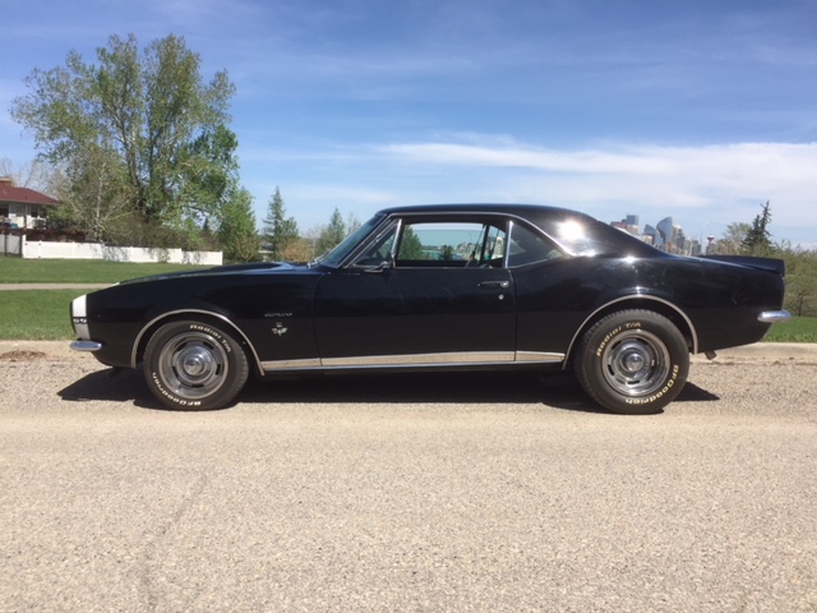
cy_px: 306
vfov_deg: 48.2
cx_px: 408
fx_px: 684
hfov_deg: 61.7
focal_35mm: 29
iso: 32
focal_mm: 4.15
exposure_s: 1/2083
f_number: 2.2
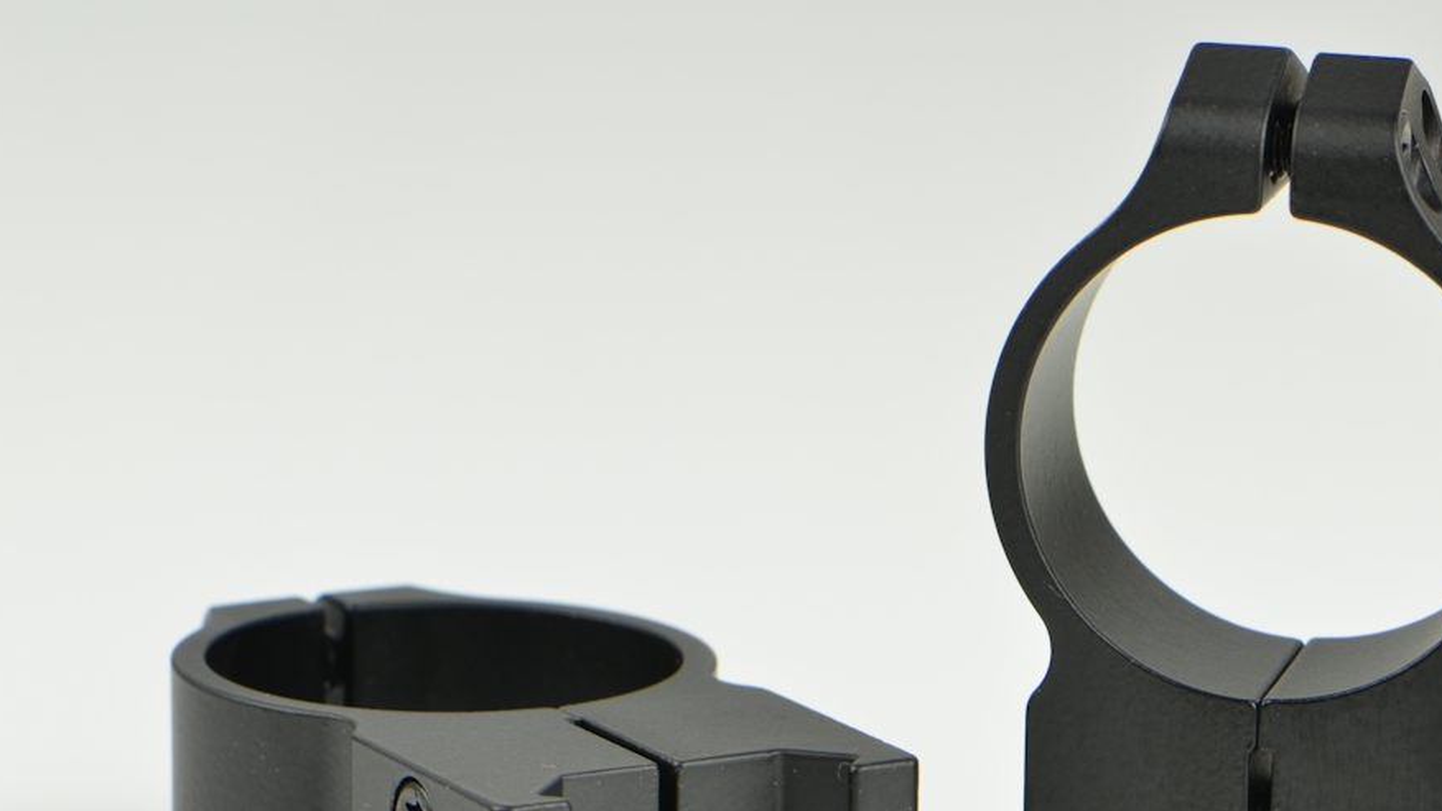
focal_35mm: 184
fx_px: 7026
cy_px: 553
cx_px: 984
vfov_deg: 6.6
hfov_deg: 11.7
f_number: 16
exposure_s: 1/10
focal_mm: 85
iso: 200
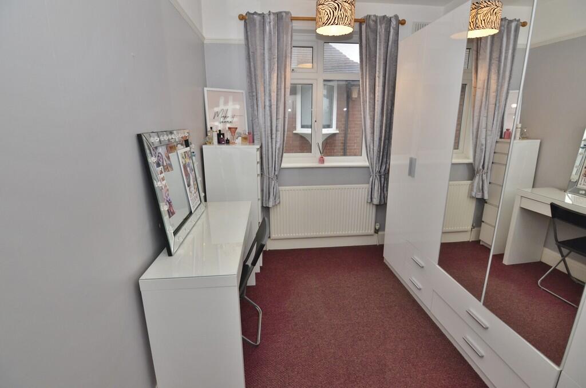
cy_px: 194
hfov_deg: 95.1
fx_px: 268
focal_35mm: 16
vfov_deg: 71.8
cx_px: 293
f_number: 5
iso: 800
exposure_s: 1/60
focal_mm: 11
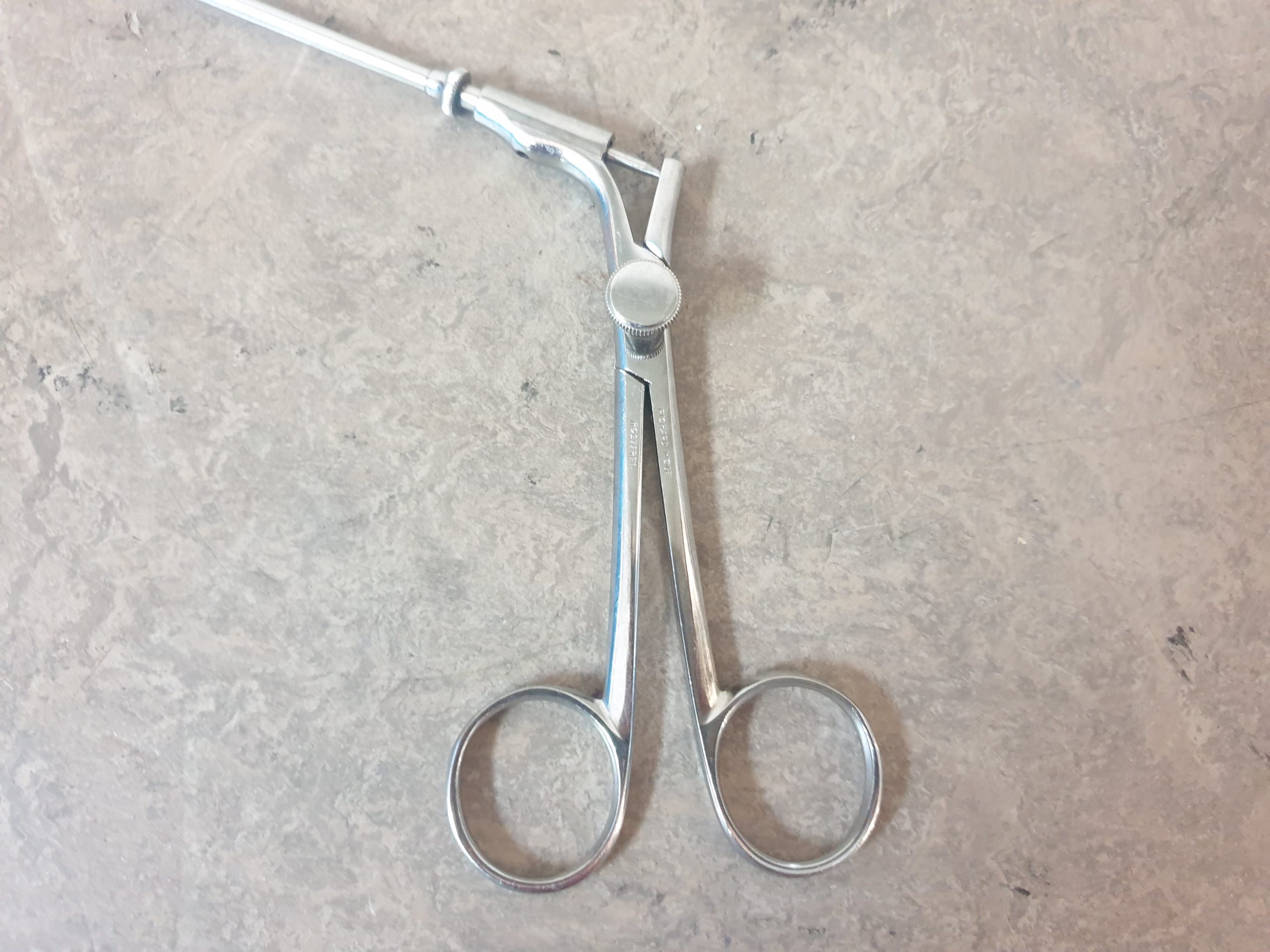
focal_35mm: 26
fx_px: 954
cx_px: 635
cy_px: 476
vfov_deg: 53.1
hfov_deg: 67.3
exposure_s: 1/33
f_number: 1.5
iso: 320
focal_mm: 4.3
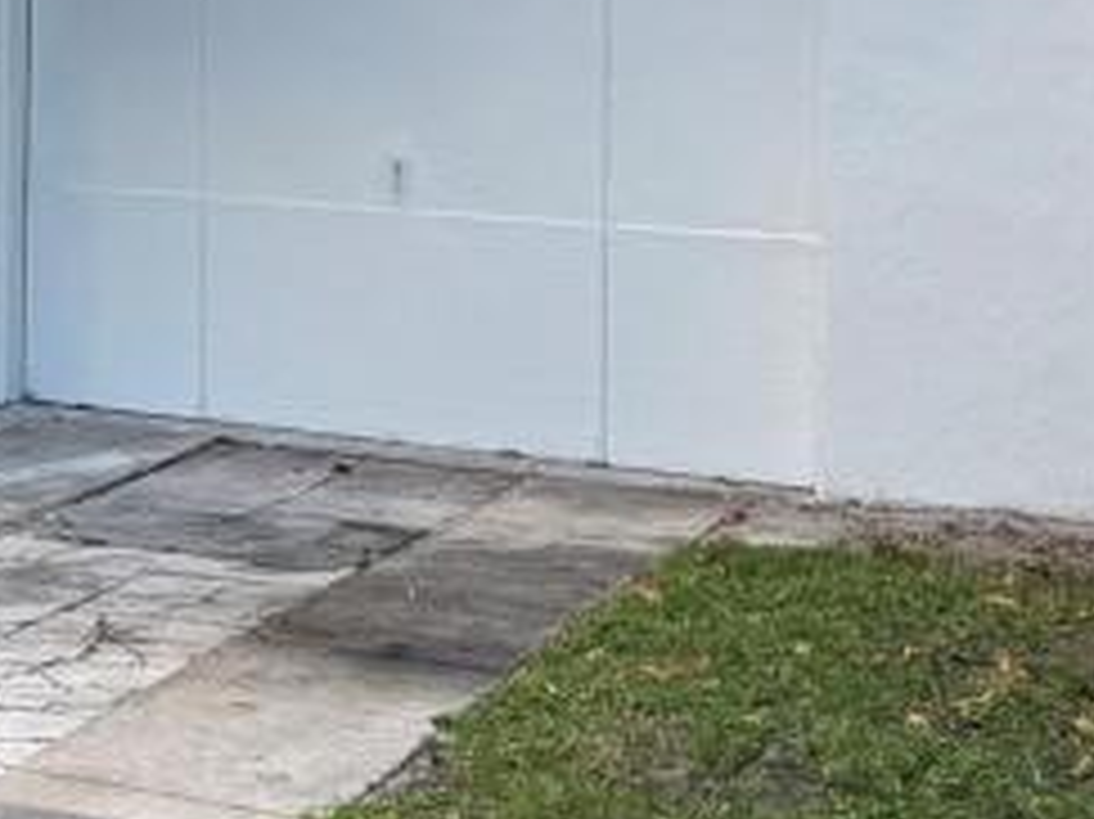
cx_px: -392
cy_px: -108
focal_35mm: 95
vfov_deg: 15.1
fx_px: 3001
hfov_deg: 18.9
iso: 80
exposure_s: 1/404
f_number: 1.78
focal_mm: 6.76
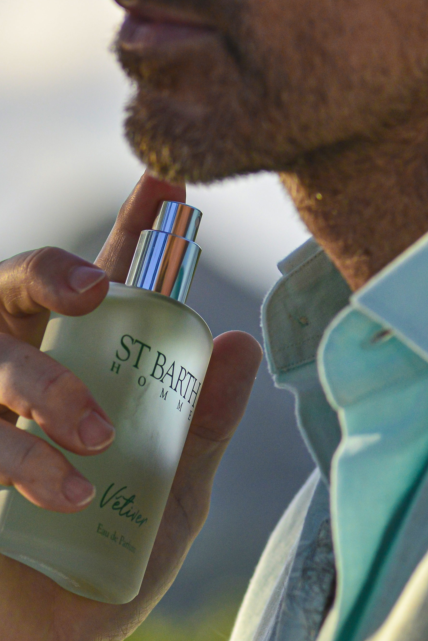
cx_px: 160
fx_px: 5204
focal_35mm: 292
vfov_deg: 7.1
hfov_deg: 4.7
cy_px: 361
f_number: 4.5
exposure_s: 1/2500
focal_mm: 105
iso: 450
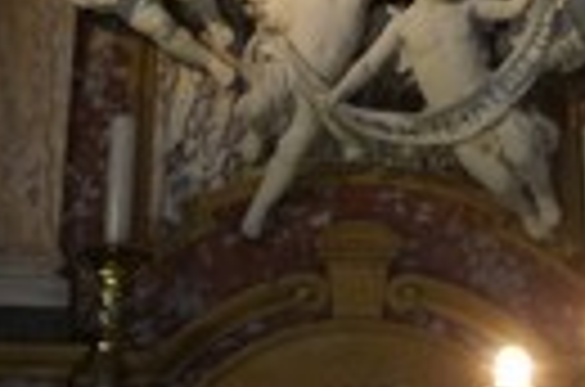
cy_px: -288
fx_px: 1812
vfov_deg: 11.4
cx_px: 418
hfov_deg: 18.3
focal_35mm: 112
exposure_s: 1/30
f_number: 4
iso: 1600
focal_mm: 21
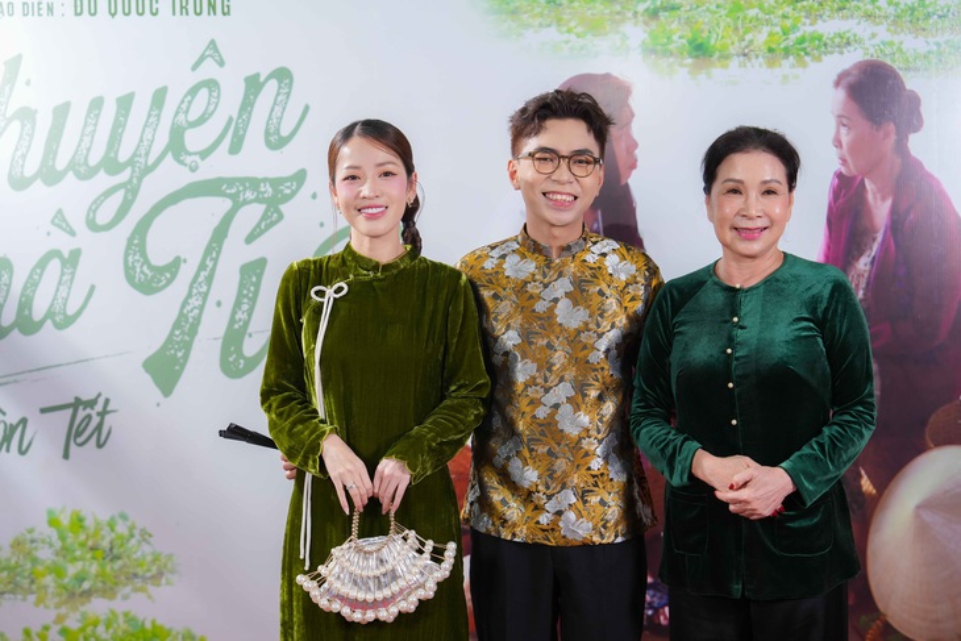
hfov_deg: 31.4
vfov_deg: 21.3
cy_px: 320
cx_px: 480
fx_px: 1709
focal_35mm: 64
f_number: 2.8
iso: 800
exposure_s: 1/100
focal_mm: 64
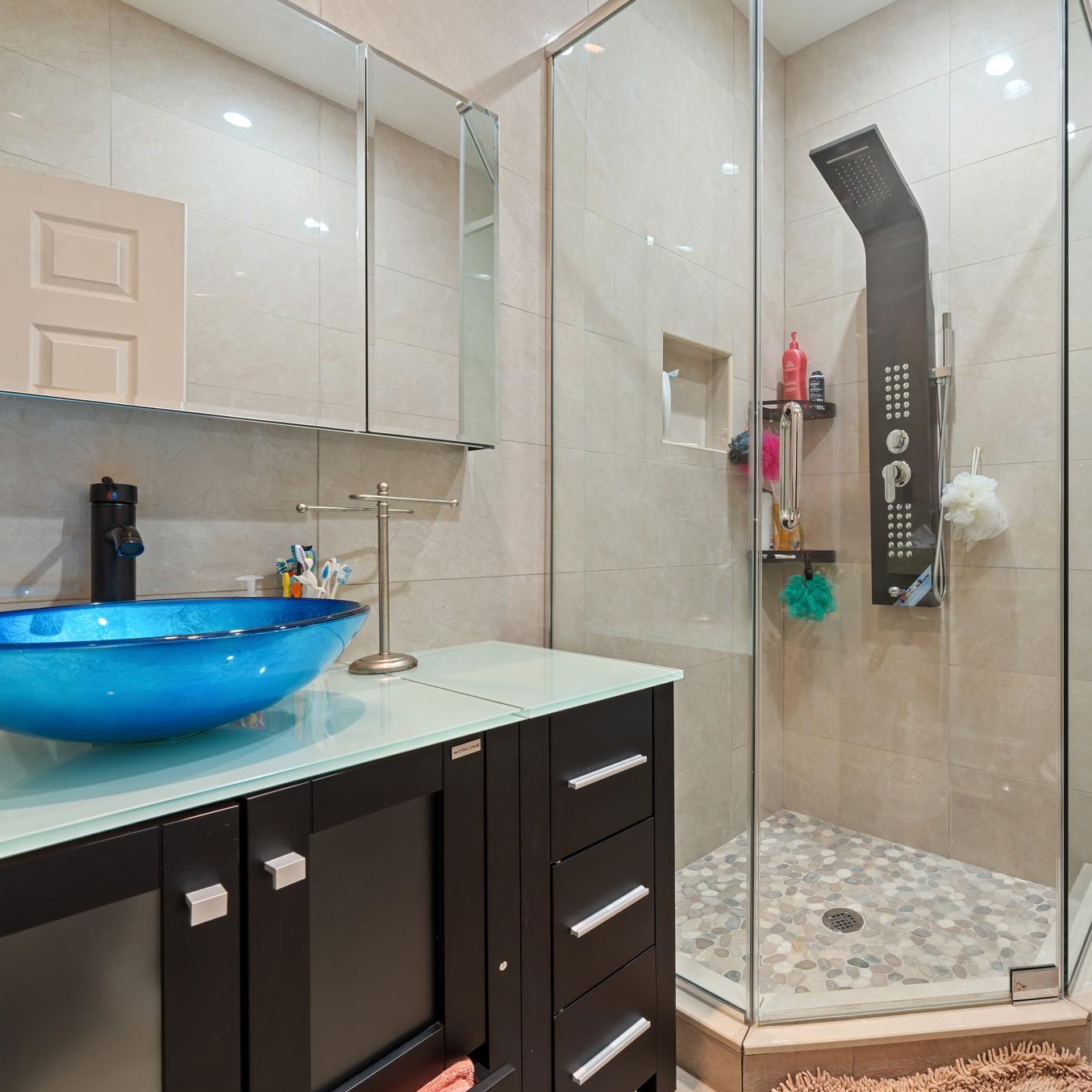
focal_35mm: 18
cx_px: 744
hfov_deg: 77.6
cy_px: 548
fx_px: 642
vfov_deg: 80.7
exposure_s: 1.6
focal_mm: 14
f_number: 10
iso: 200
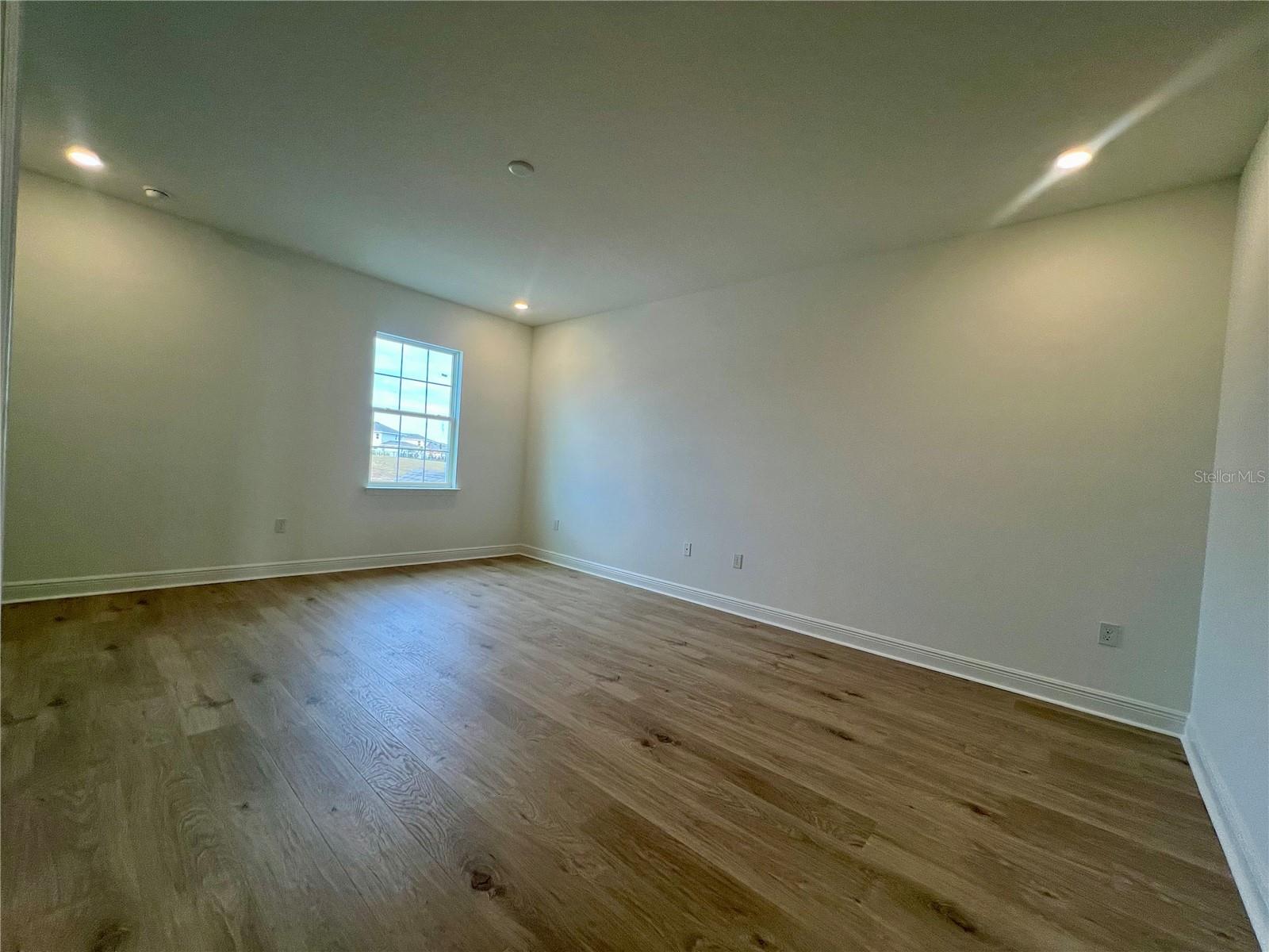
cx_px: 634
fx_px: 477
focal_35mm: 13
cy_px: 476
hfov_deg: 106.2
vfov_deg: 89.9
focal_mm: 1.57
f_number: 1.8
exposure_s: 1/120
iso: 80
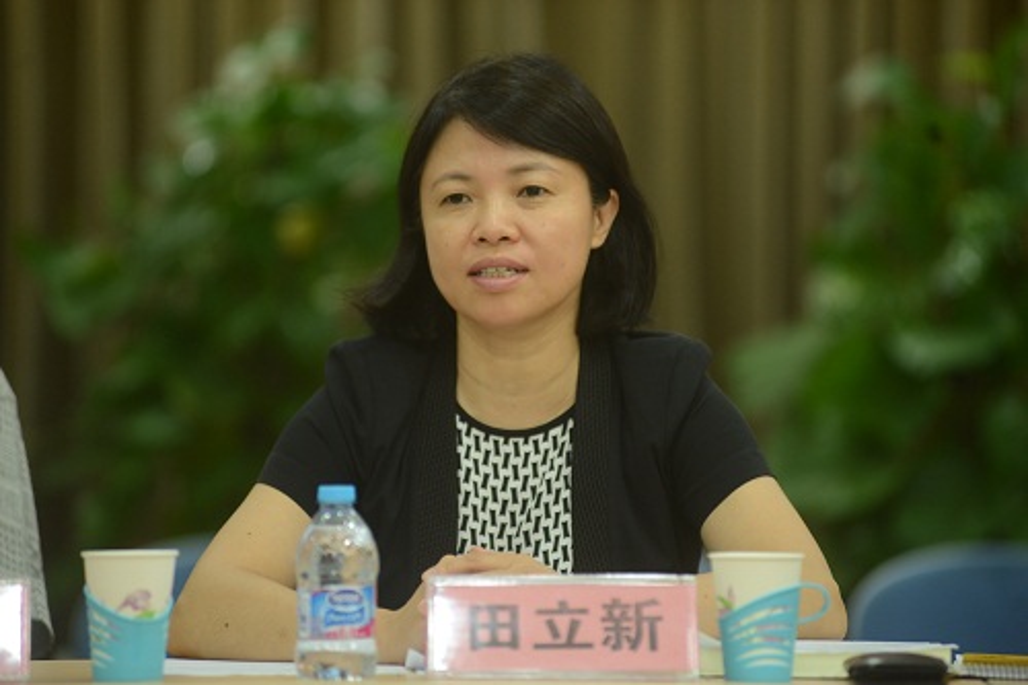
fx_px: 5709
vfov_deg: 6.9
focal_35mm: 200
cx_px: 514
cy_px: 342
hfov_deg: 10.3
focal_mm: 200
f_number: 2.8
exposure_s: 1/60
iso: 1000
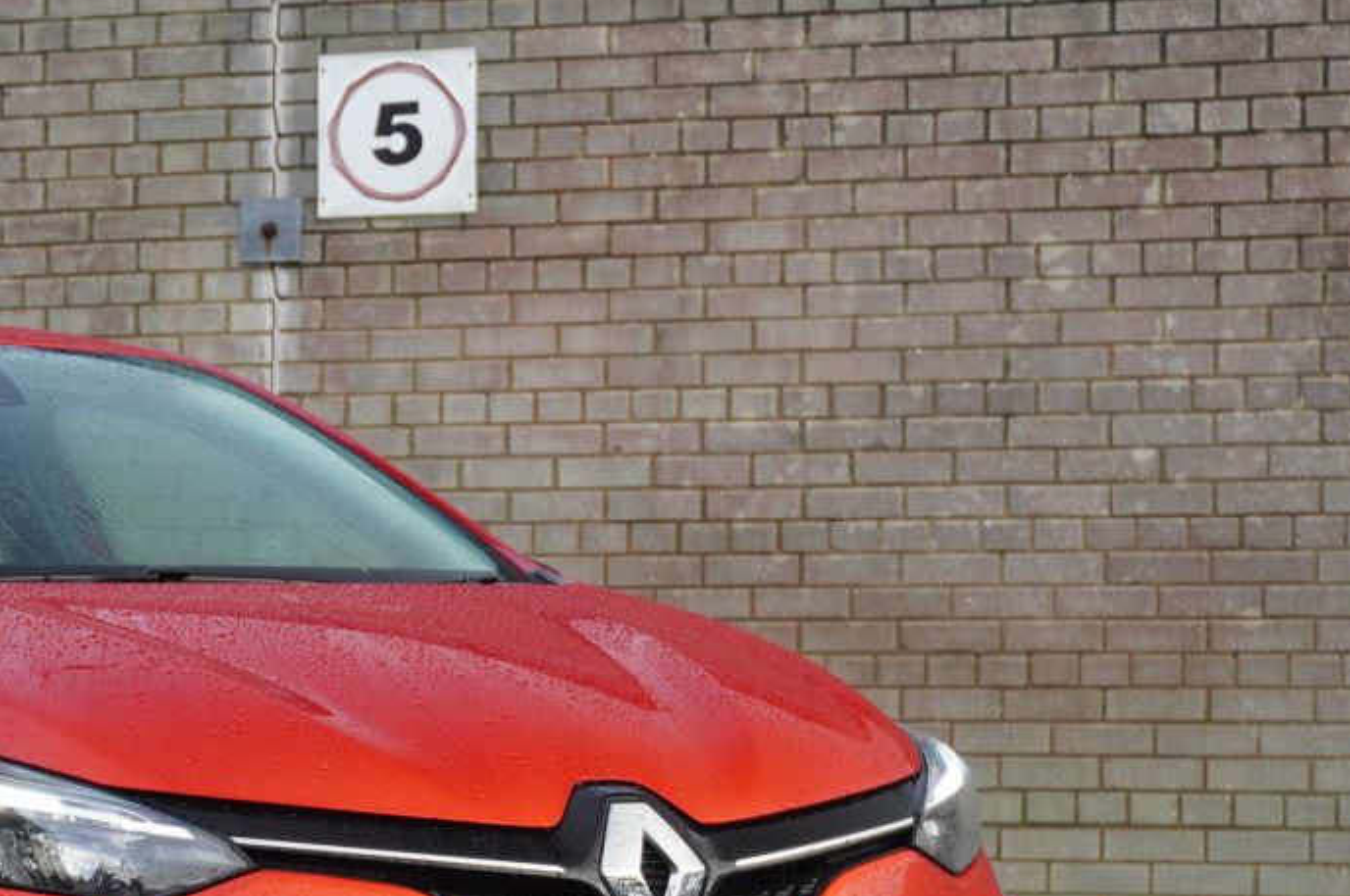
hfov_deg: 15.6
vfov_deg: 10.6
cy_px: 714
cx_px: -2
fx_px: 4838
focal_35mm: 129
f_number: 5.6
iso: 500
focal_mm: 37
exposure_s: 1/160
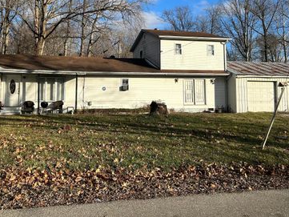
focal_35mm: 36
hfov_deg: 51.3
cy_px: 68
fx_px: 301
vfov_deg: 39.1
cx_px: 130
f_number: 1.5
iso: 50
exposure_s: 1/4444
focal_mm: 5.7
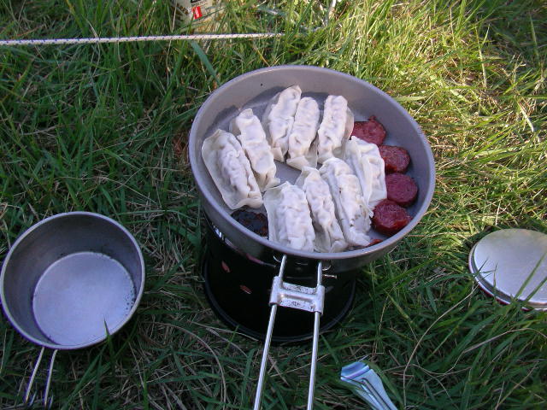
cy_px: 205
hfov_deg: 50.1
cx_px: 274
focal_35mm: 37
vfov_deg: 38.7
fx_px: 585
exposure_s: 1/60
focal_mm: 5.7
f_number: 2.8
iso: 100
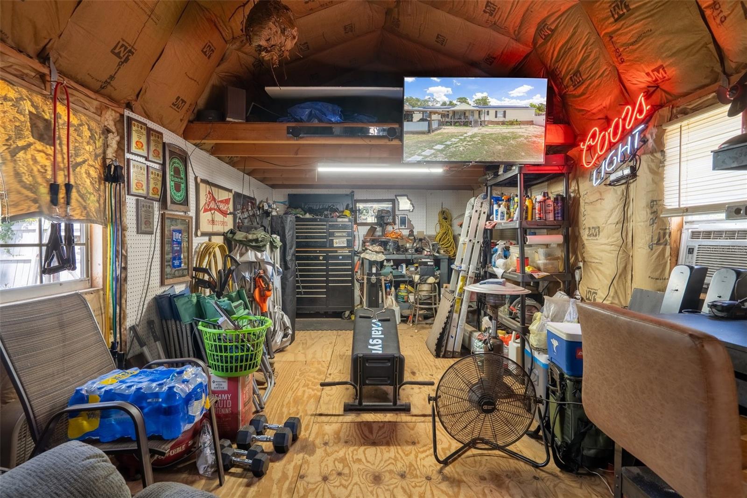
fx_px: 353
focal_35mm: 17
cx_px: 374
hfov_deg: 93.3
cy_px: 249
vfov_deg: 70.4
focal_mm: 17
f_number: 8
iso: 320
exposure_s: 1/40
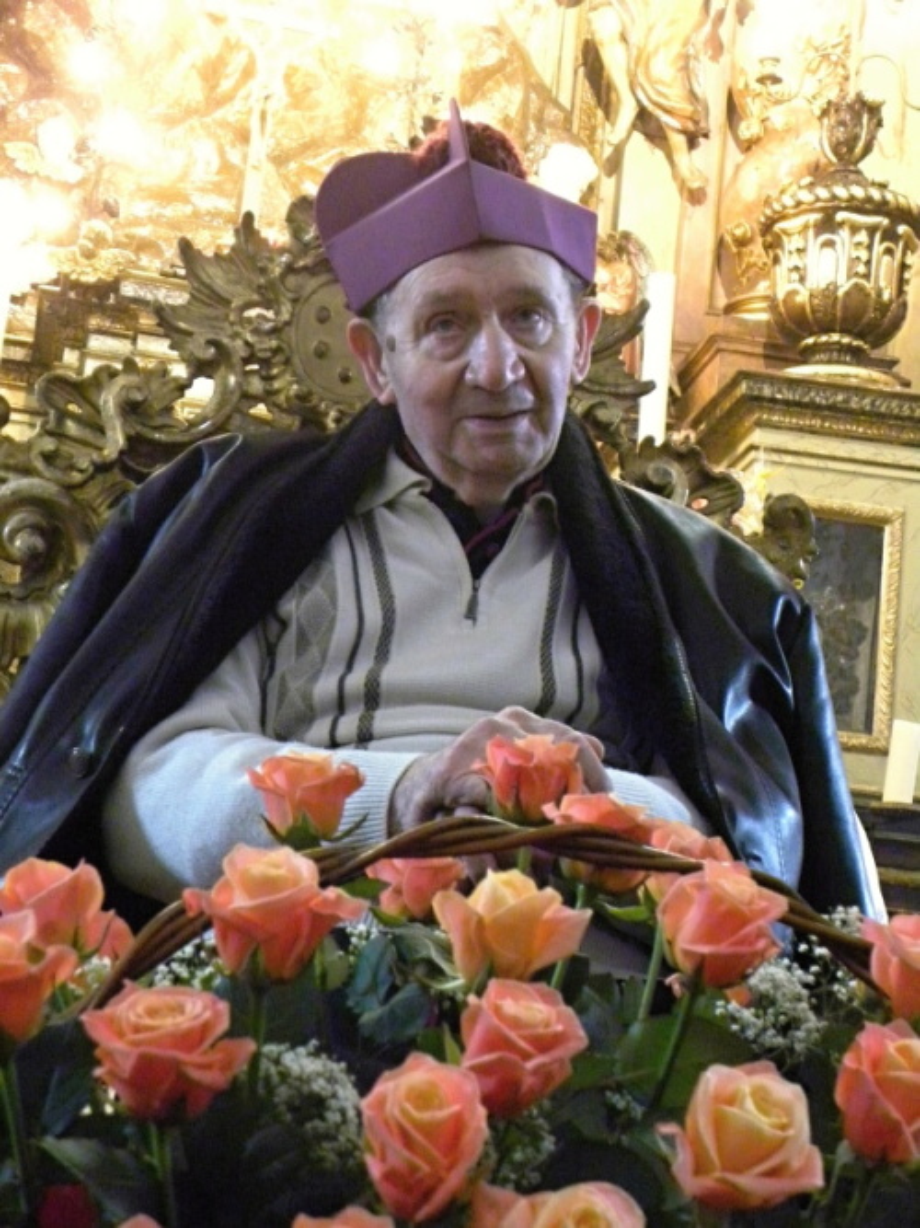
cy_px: 614
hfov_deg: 19.6
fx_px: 2659
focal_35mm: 75
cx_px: 460
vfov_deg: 26.0
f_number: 4
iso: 800
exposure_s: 1/5.6
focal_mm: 13.4
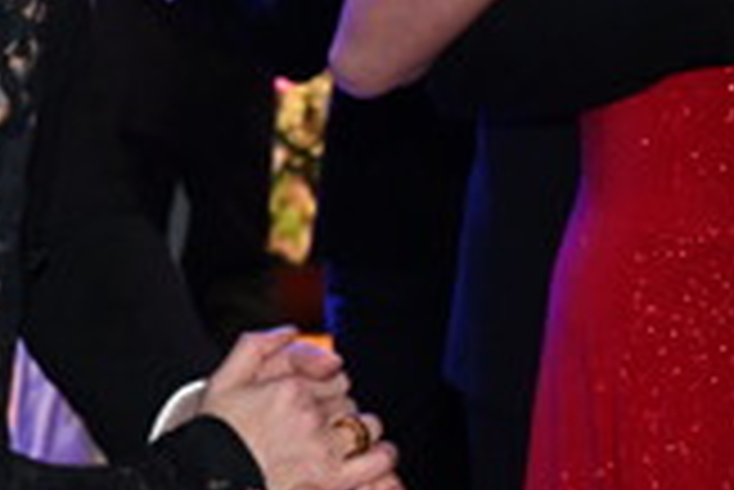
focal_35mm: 161
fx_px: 3285
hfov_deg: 12.1
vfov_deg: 8.5
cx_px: -428
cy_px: 166
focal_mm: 38
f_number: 4
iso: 4000
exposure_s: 1/125
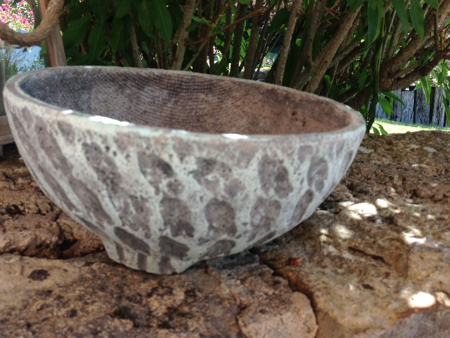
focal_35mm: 44
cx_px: 205
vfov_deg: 32.8
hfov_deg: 42.9
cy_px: 132
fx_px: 572
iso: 50
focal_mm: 4.28
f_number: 2.4
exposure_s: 1/291
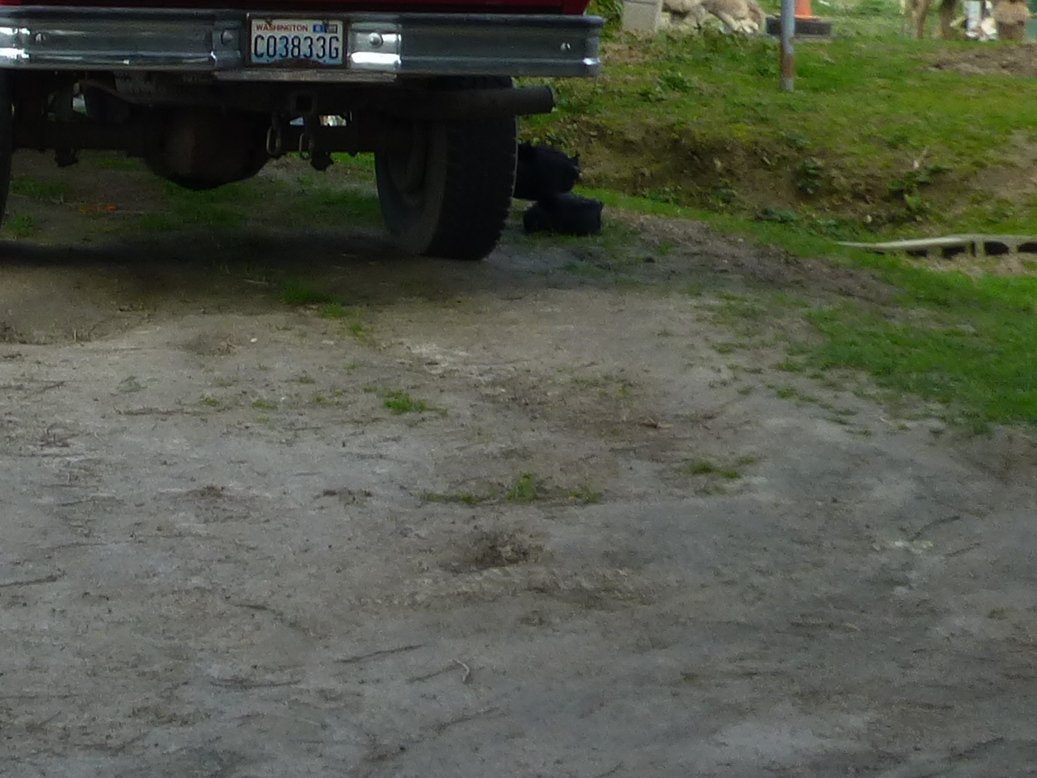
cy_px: -410
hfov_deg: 10.4
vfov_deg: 7.8
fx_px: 5573
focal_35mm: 186
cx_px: -343
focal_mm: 9.7
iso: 100
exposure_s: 1/160
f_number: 4.6
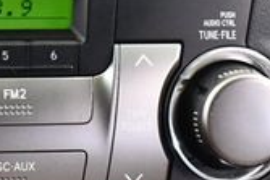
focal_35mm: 138
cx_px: -61
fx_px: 1034
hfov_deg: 14.4
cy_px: -26
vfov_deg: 9.8
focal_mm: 18
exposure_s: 1/60
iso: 3200
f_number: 3.5
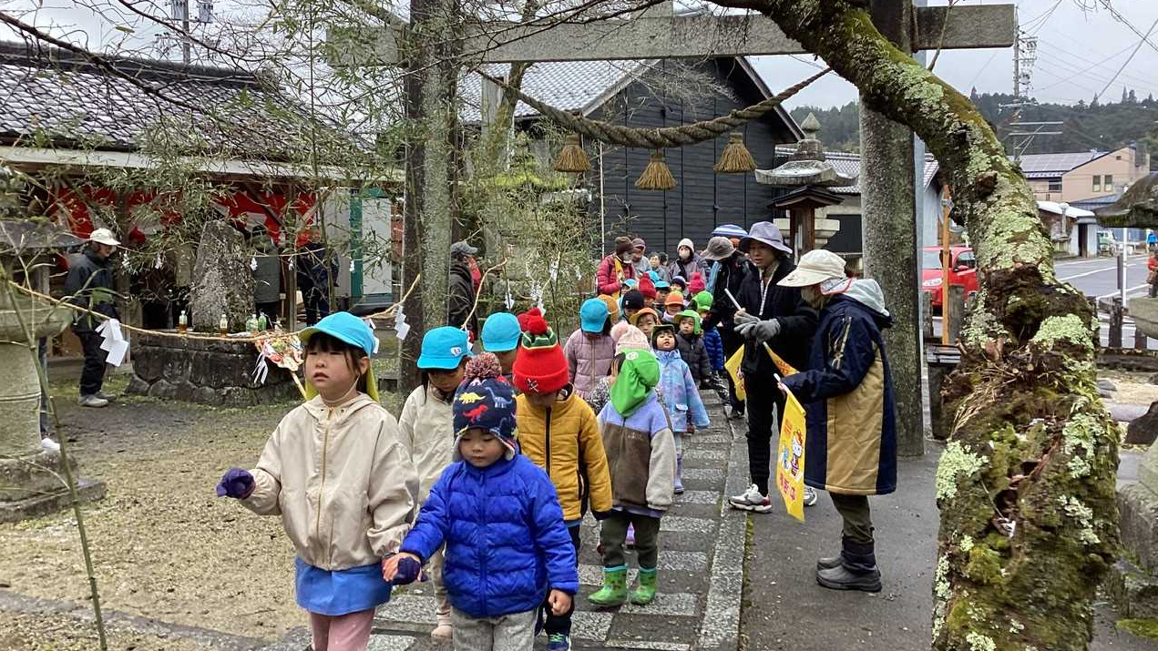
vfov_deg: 34.5
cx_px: 582
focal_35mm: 34
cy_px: 258
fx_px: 1044
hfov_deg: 58.0
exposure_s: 1/120
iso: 40
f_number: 2.4
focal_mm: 3.3
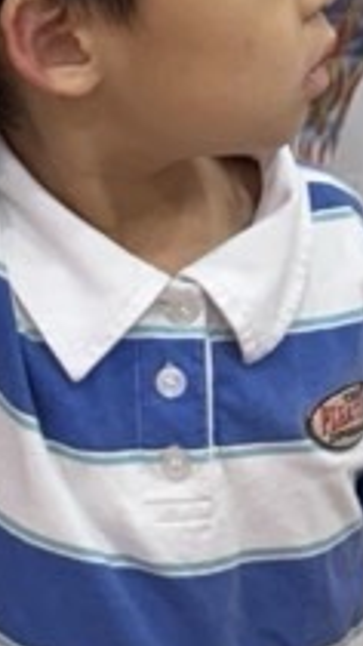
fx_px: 2723
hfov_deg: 7.6
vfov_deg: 13.2
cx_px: 31
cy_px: -111
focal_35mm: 159
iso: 200
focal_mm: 6.76
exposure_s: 1/120
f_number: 1.78
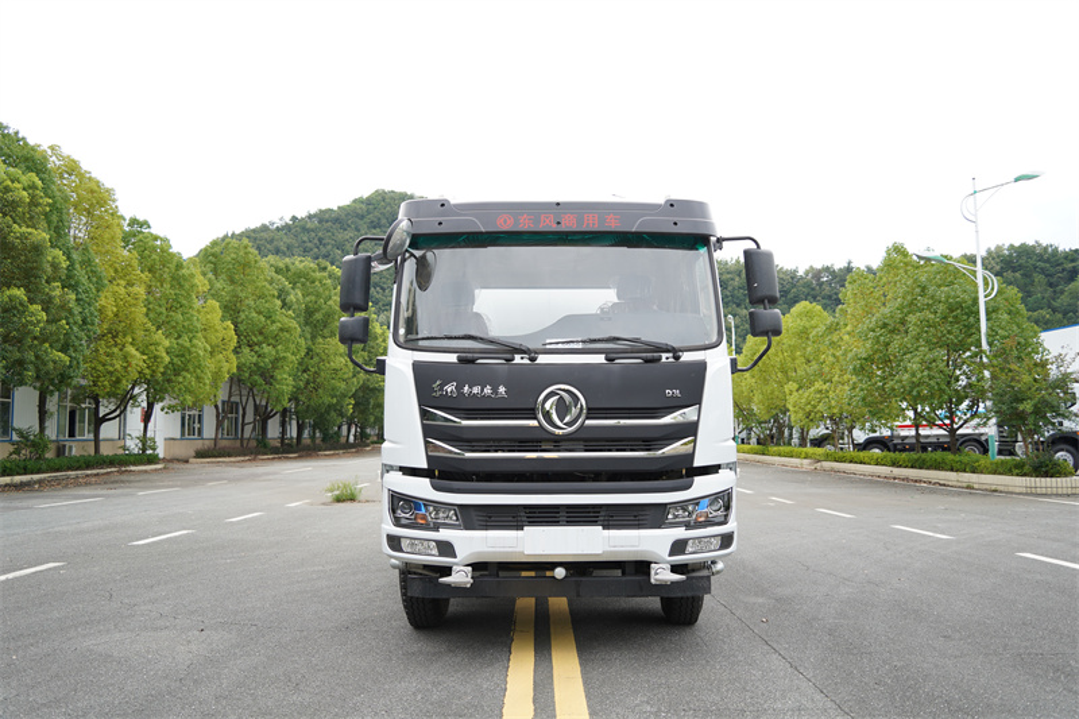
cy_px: 360
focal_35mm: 32
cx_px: 540
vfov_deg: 41.1
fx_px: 959
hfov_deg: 58.7
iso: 100
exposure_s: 1/500
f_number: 3.2
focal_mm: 32
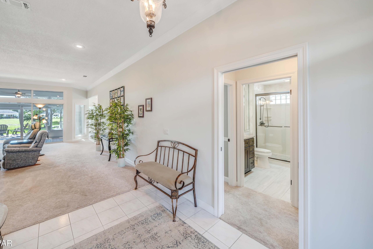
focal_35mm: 14
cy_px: 111
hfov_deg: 104.2
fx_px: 145
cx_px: 181
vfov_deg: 80.9
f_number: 5.6
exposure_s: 1/13
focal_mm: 12
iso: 100
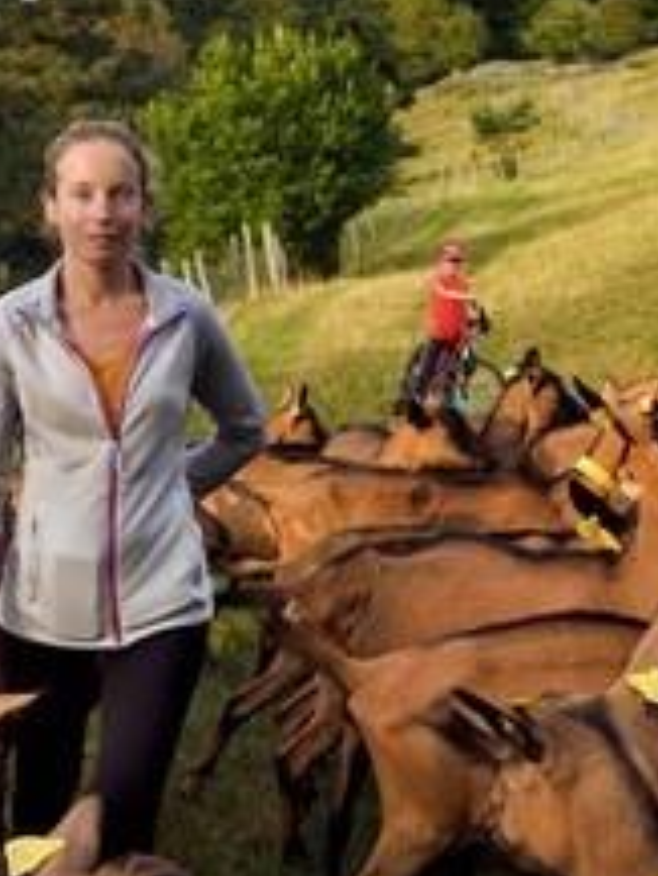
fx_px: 1696
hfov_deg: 21.9
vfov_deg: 28.9
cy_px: 388
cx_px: 291
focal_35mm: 67
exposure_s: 1/250
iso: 400
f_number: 6.3
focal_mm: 36
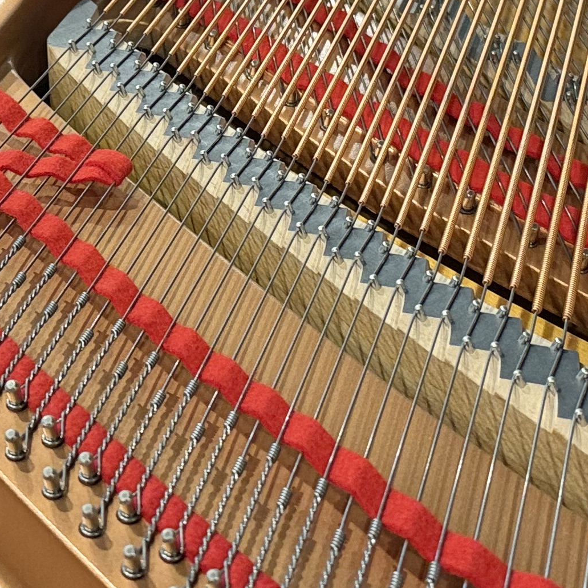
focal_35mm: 83
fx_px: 1595
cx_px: 230
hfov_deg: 20.9
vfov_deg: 20.5
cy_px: 75
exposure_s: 1/60
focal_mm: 6.76
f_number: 1.78
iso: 400
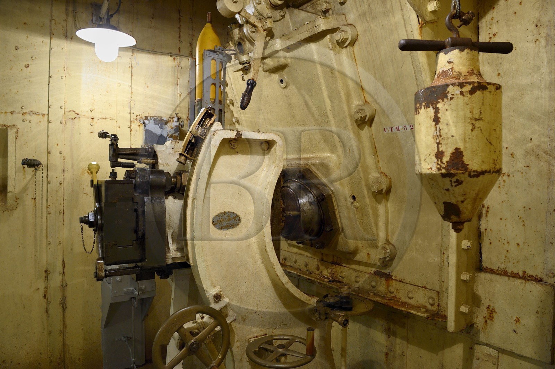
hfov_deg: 73.8
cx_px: 278
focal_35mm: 24
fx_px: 370
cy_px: 184
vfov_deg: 53.1
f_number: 6.3
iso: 800
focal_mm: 24
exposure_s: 1/3.33
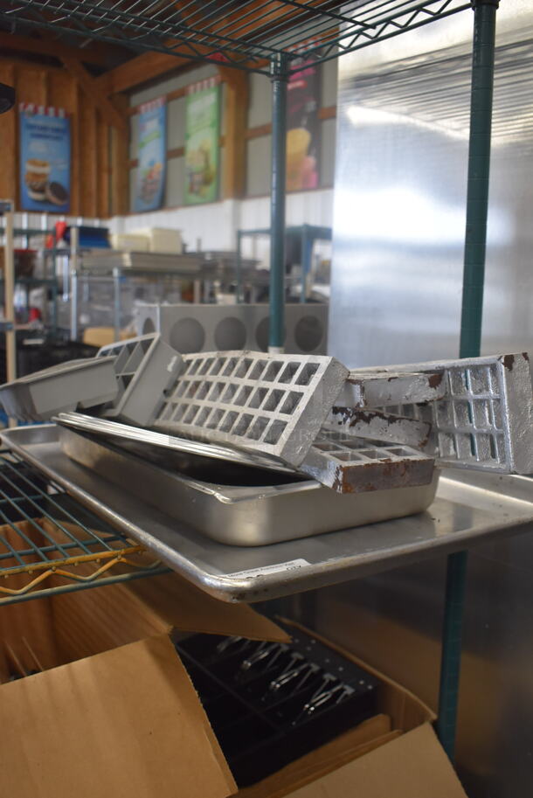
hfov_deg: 40.0
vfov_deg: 57.2
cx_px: 266
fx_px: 732
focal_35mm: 33
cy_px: 399
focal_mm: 22
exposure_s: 1/60
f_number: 4
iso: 1000
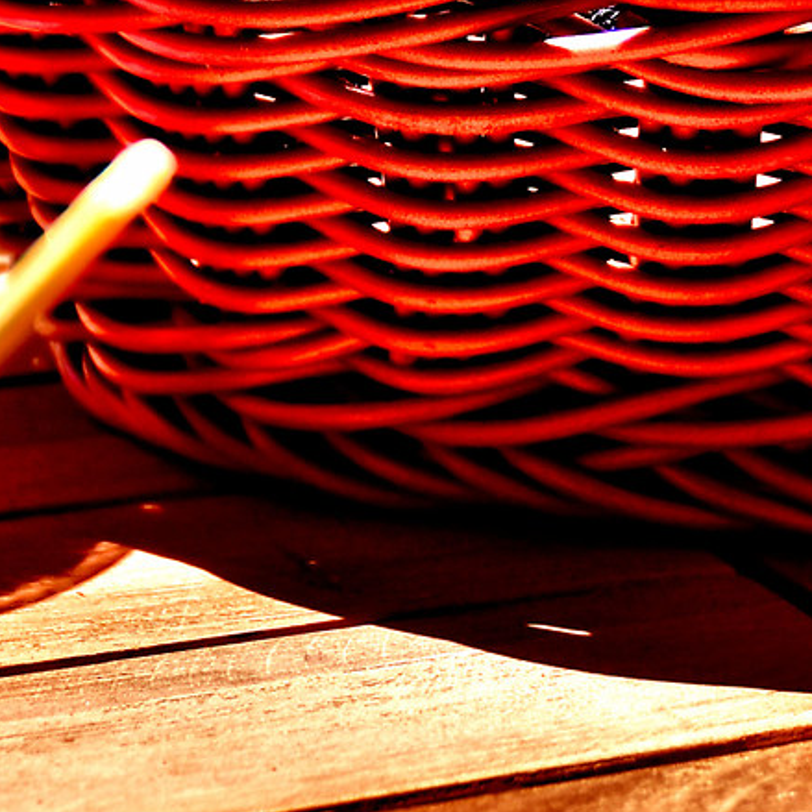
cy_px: 50
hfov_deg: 8.6
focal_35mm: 202
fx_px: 5370
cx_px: 468
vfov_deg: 8.6
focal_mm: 29
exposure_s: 1/1000
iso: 100
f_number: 3.8
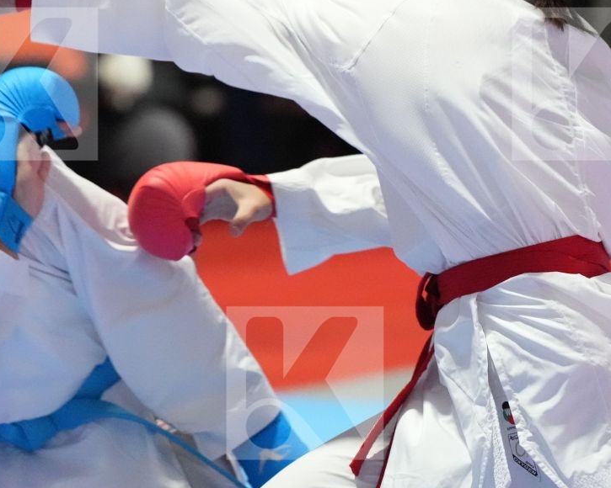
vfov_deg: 4.4
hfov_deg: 5.5
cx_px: 305
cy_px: 84
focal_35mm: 352
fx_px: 6365
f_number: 2.8
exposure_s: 1/800
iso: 12800
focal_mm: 151
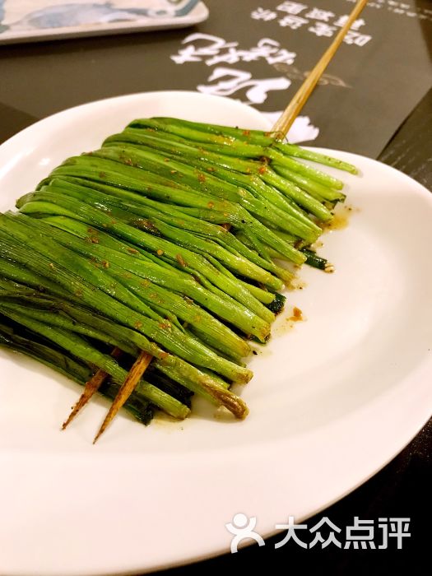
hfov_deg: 49.7
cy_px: 288
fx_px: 466
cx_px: 216
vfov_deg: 63.4
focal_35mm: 28
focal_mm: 3.99
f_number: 1.8
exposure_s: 1/7
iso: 80
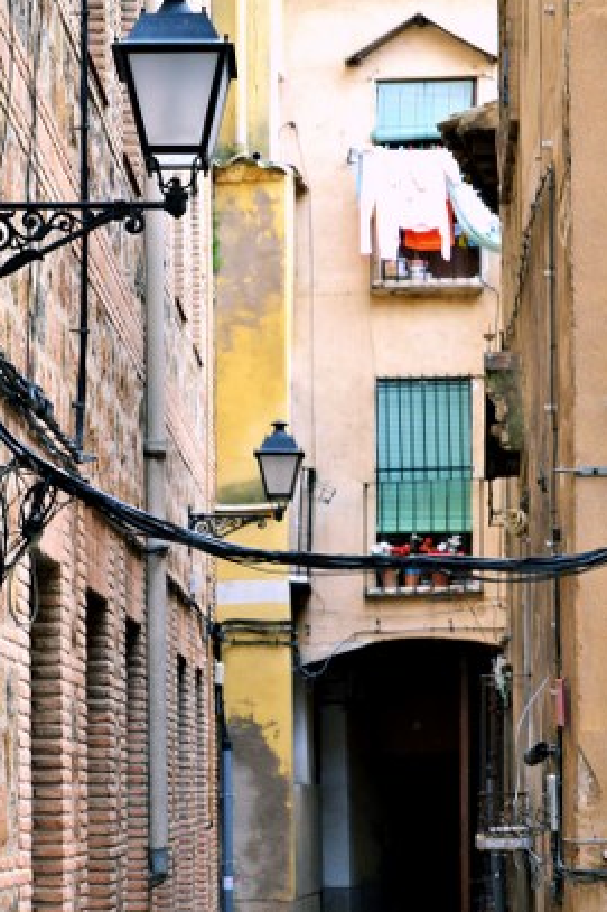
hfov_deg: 11.2
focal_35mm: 122
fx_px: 3081
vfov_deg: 16.8
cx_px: 352
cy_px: 560
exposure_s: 1/100
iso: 400
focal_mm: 55
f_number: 5.6
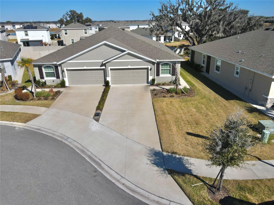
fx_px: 190
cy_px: 102
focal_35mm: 24
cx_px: 137
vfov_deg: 56.8
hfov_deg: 71.6
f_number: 2.8
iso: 100
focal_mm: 4.5
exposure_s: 1/1000
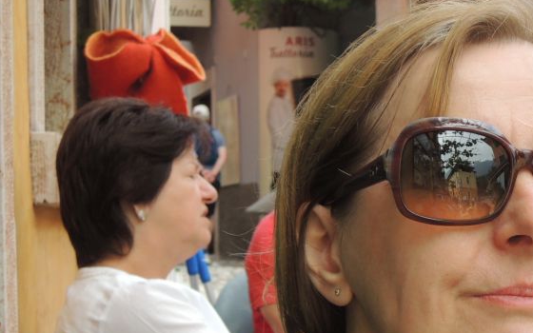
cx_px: 448
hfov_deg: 21.1
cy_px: 240
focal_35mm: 97
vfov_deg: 13.4
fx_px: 1409
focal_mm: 9
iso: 100
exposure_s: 1/125
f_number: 3.7
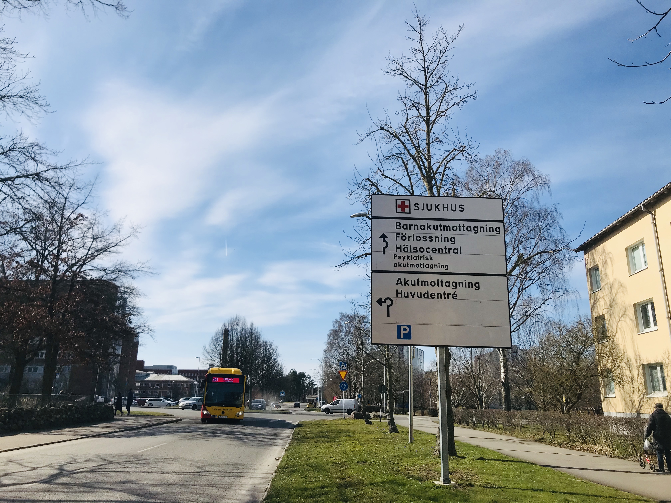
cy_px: 252
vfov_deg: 49.7
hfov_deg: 63.4
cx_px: 336
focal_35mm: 28
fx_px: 543
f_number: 1.8
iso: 20
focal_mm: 3.99
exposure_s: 1/4000
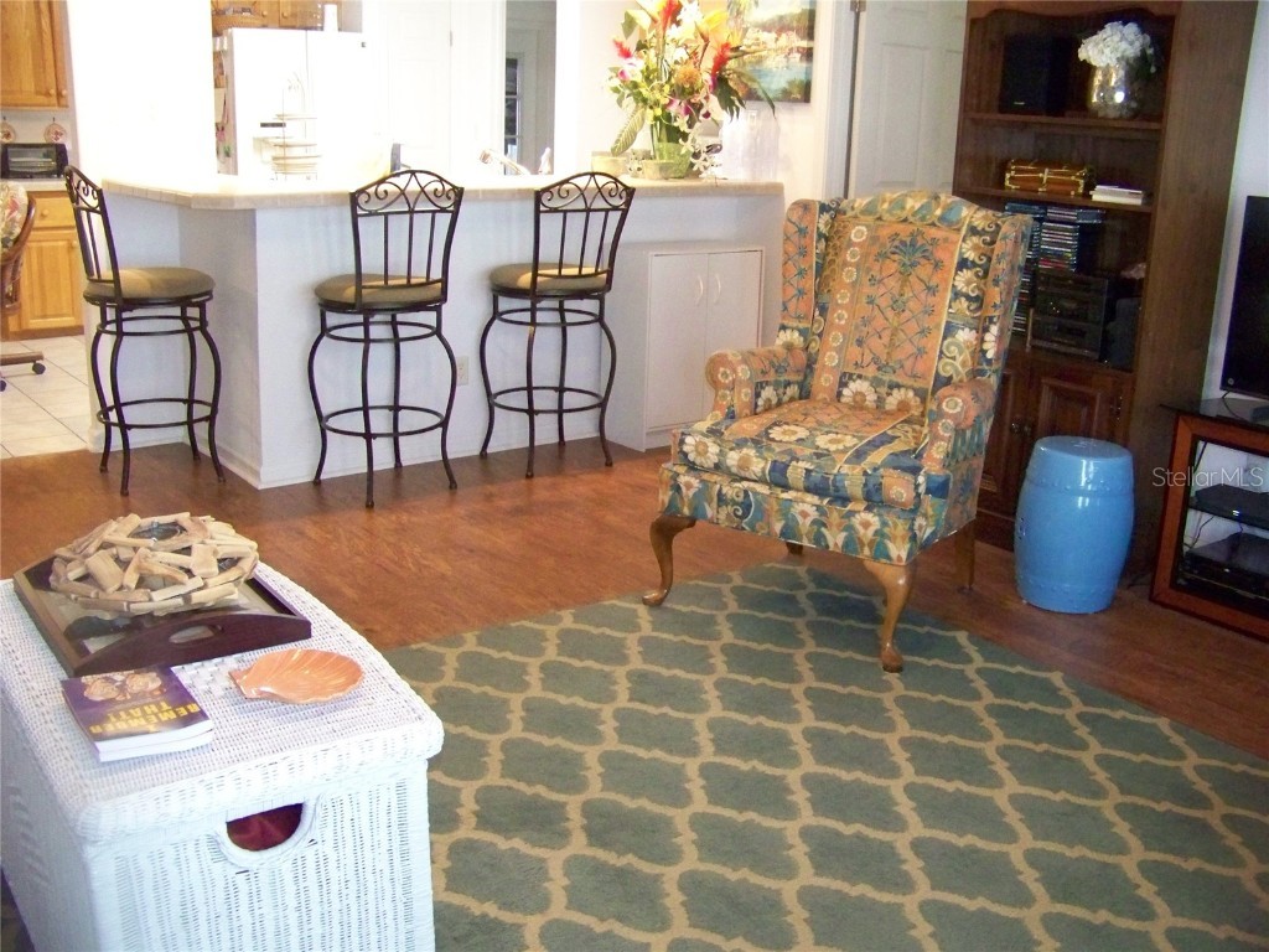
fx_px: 1320
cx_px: 634
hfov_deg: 51.4
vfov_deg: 39.7
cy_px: 476
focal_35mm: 36
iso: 640
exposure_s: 1/30
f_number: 2.8
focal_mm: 5.85
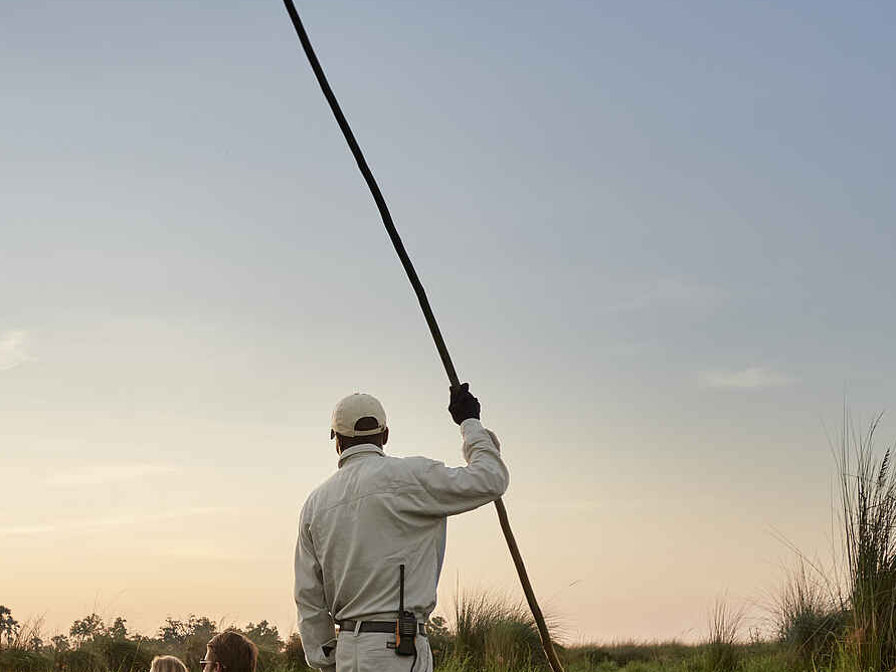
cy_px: 524
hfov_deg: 32.1
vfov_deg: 24.9
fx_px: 1502
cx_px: 151
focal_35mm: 58
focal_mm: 28
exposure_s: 1/250
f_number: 8
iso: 320
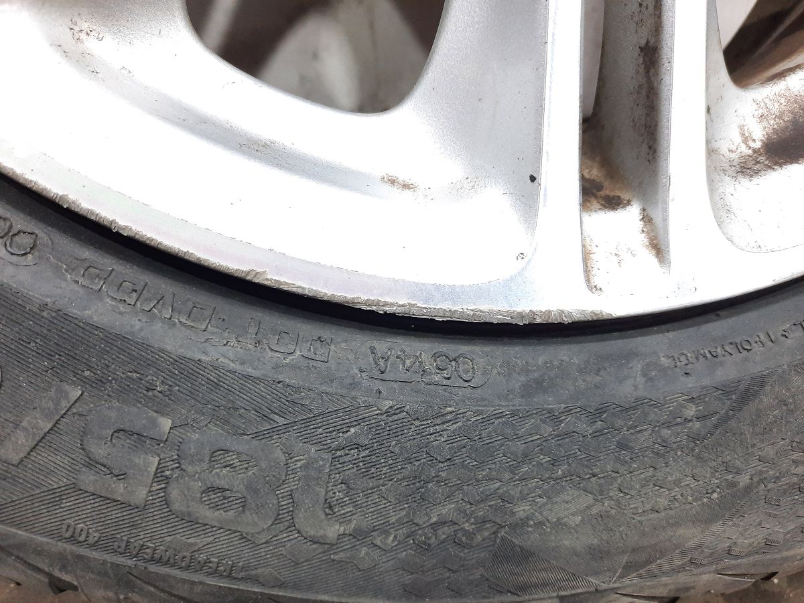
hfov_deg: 69.4
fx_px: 581
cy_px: 302
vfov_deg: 54.9
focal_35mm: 25
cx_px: 402
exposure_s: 1/50
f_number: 2
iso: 320
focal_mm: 4.6
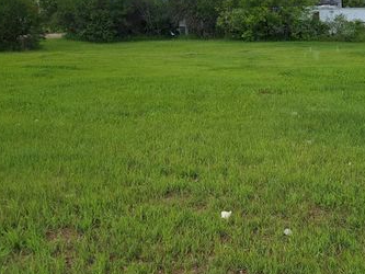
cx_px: 261
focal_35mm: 39
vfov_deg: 36.7
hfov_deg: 46.6
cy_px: 107
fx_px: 411
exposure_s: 1/730
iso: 40
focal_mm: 5.4
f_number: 1.8
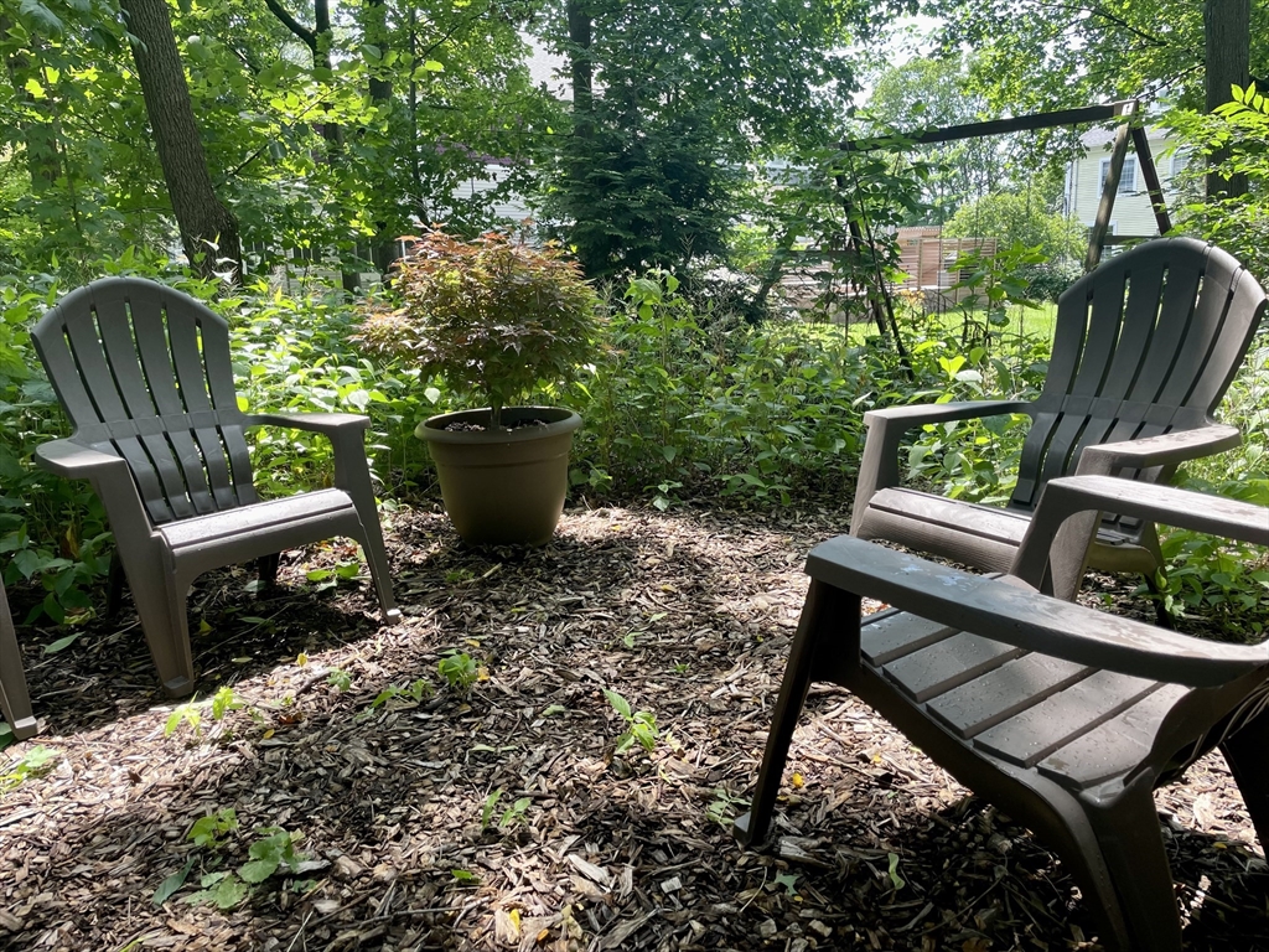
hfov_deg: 67.3
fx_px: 953
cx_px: 634
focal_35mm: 26
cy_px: 476
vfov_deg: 53.1
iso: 32
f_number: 1.6
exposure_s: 1/193
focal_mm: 4.2
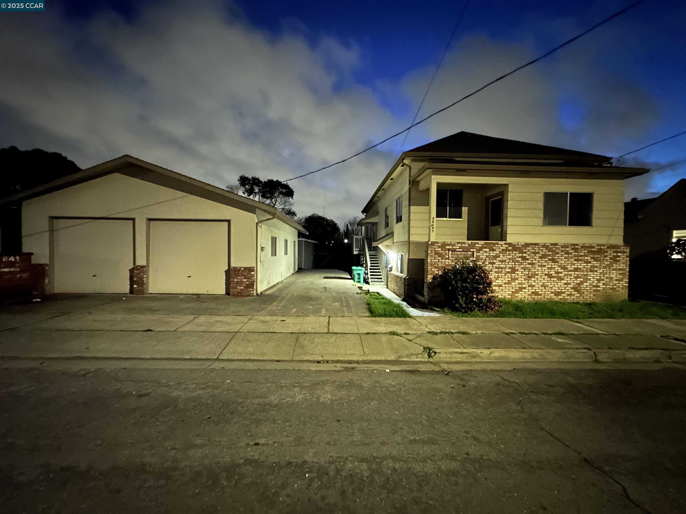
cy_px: 257
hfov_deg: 102.1
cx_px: 343
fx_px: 277
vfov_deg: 85.7
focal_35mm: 14
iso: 1600
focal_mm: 2.22
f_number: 2.2
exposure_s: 1/8
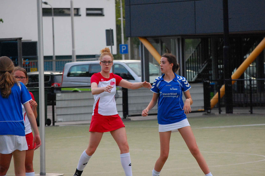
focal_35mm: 174
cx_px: 132
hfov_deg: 11.8
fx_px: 1280
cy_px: 88
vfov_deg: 7.9
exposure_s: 1/1000
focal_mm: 116
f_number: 6.3
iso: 1600
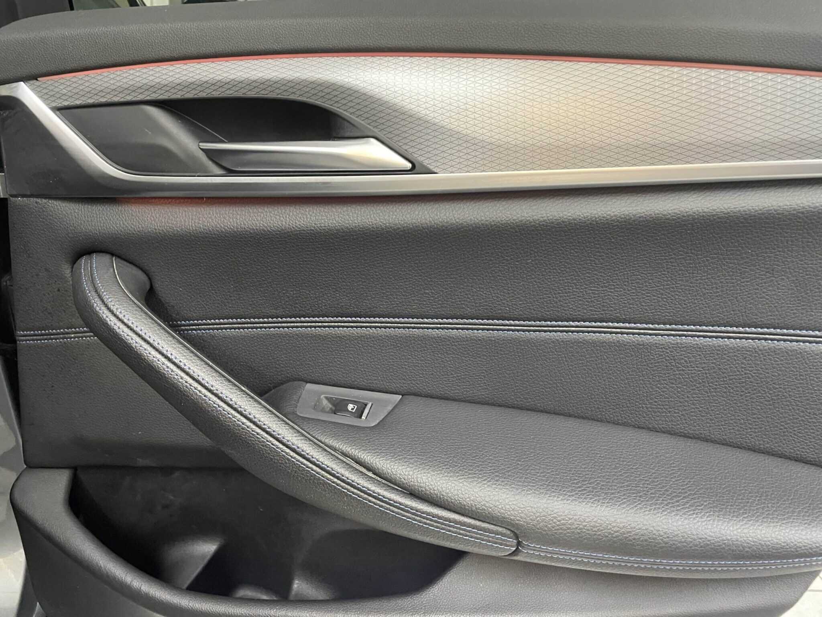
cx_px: 411
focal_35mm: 26
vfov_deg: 53.1
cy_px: 308
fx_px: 617
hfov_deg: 67.3
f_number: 1.6
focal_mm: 4.2
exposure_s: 1/33
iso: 500
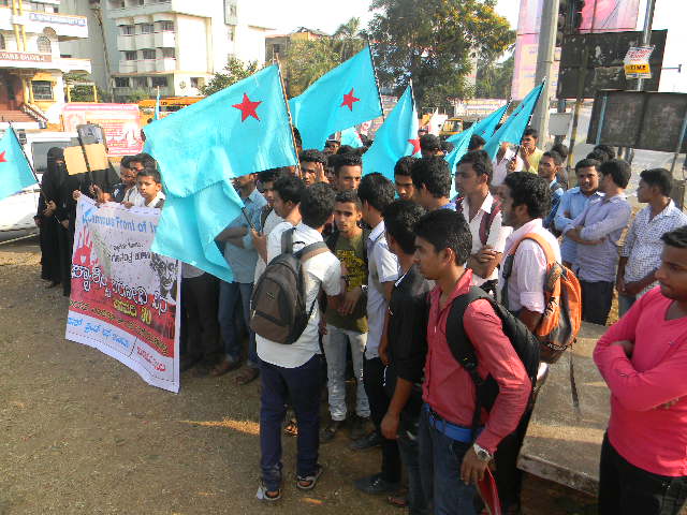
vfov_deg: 49.7
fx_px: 556
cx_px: 344
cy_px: 258
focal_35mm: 28
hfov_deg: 63.4
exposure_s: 1/218
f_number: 3.5
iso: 80
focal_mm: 5
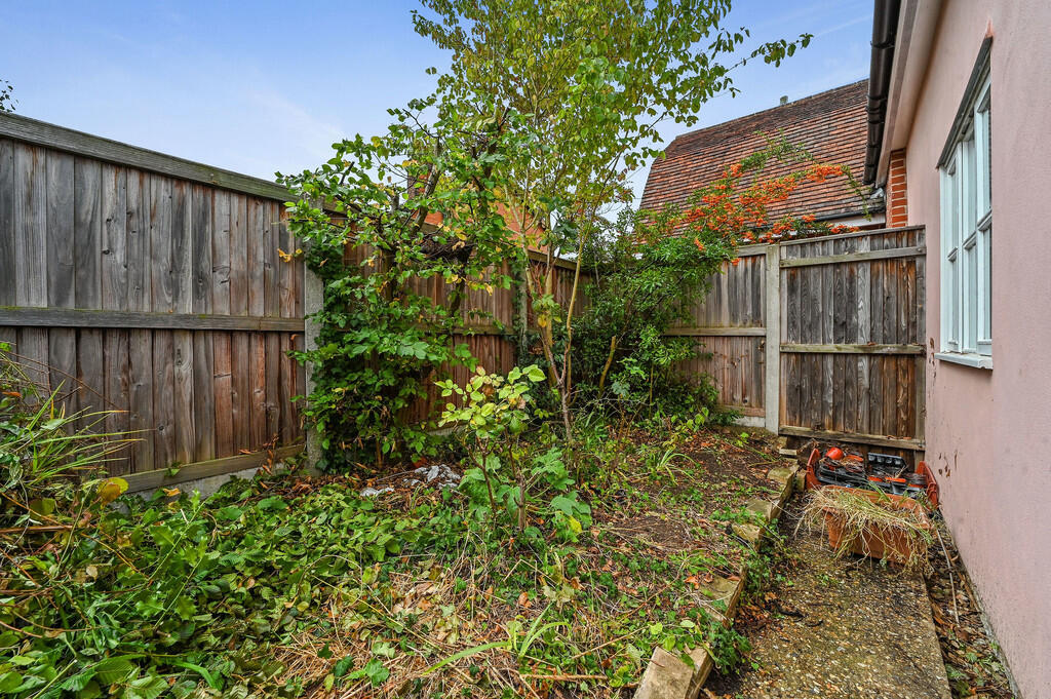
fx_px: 408
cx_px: 526
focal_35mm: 14
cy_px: 350
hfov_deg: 104.3
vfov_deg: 81.1
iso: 500
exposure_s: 1/400
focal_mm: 14
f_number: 11
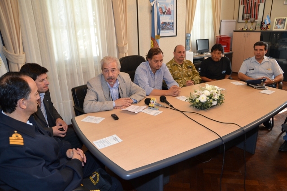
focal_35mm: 26
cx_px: 144
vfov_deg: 50.4
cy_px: 96
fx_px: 203
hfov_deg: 70.4
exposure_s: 1/80
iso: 400
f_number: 4.5
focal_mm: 17
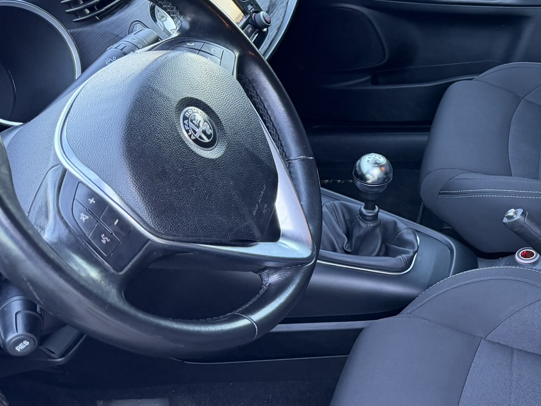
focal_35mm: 49
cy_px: 150
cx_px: 536
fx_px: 766
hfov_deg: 35.4
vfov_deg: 29.5
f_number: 1.78
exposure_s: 1/60
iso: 250
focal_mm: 6.76
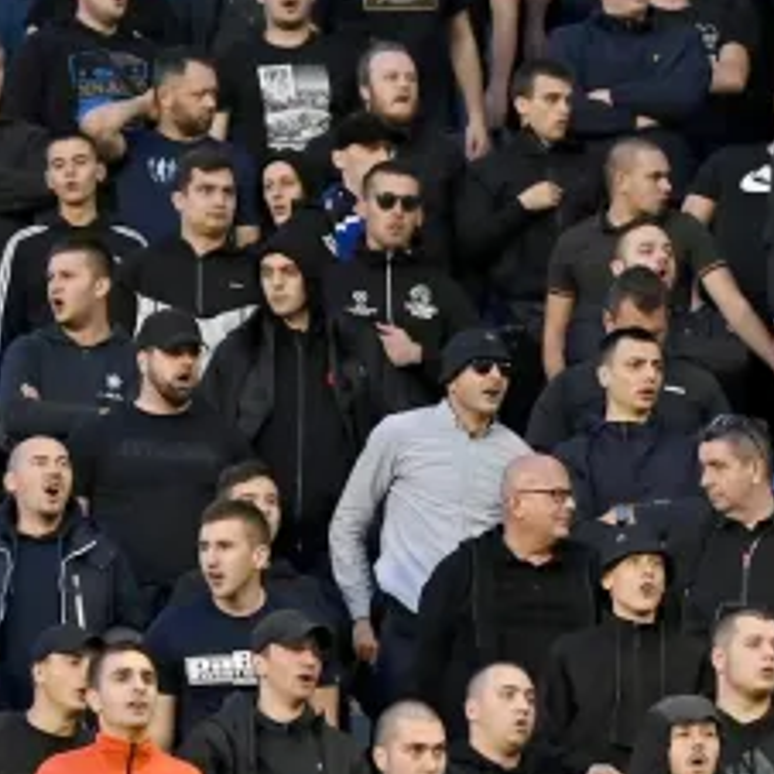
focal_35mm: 331
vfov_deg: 5.3
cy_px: 570
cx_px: 1137
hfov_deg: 5.3
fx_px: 8373
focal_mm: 116
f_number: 2.8
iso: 2000
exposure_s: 1/800
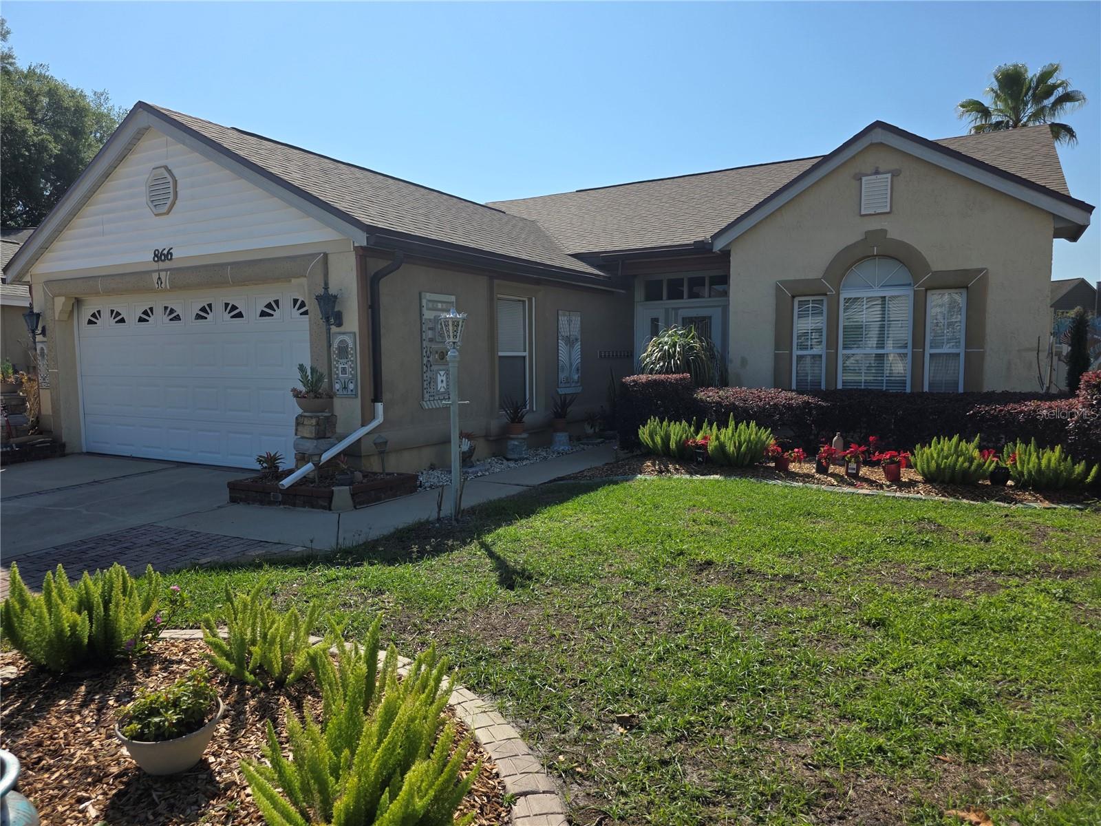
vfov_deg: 58.9
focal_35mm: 23
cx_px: 550
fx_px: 732
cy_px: 413
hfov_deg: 73.9
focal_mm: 6.3
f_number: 1.7
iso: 80
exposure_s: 1/7061
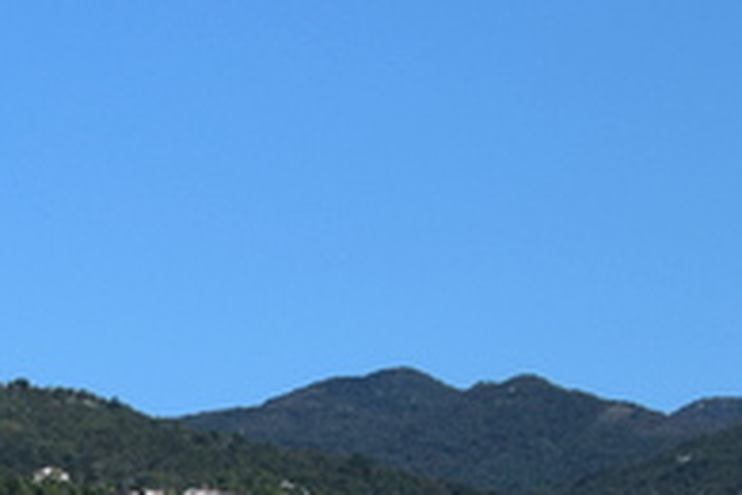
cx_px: -654
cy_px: 701
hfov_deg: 12.1
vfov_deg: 8.7
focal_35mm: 154
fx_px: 3175
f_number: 10
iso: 400
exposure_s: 1/320
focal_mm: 25
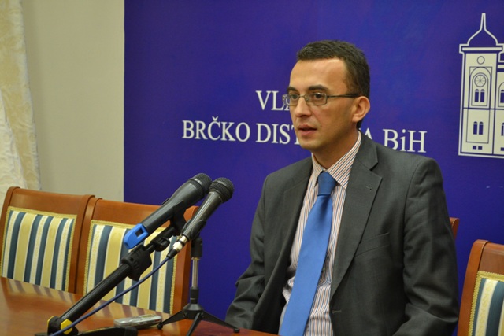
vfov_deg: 20.2
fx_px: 945
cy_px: 168
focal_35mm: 68
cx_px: 252
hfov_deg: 29.9
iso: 1800
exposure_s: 1/60
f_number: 5.3
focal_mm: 45
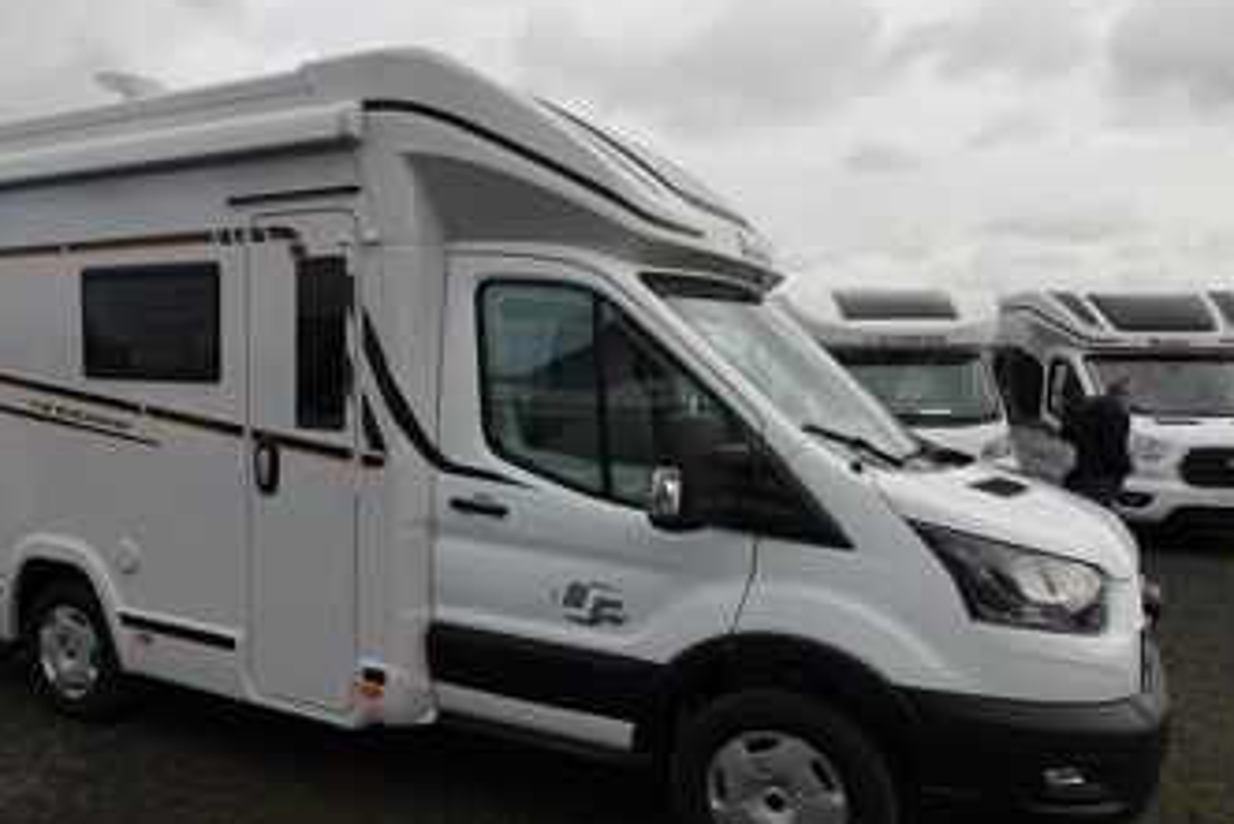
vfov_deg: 44.6
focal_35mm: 29
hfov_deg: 62.5
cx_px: 444
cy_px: 515
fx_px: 994
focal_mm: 7.6
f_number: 2
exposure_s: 1/1250
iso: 125
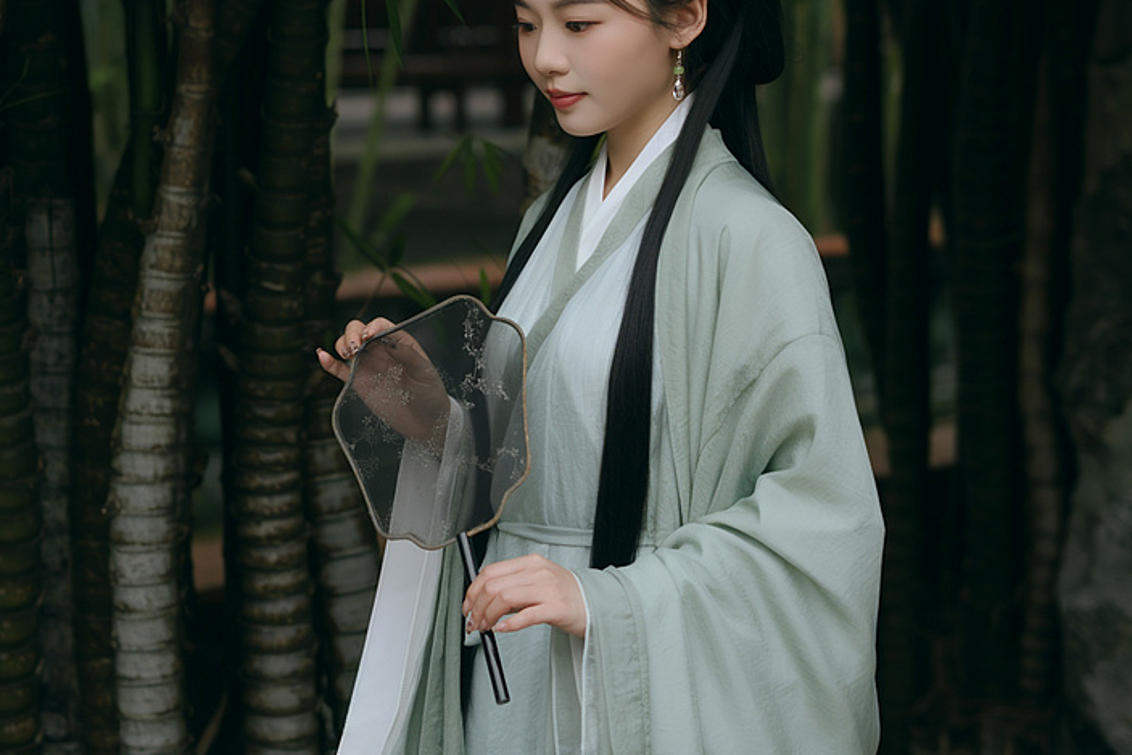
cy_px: 209
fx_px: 2862
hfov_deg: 22.3
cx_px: 370
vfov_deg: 15.0
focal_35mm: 91
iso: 100
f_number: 2.2
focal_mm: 50
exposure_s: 1/125
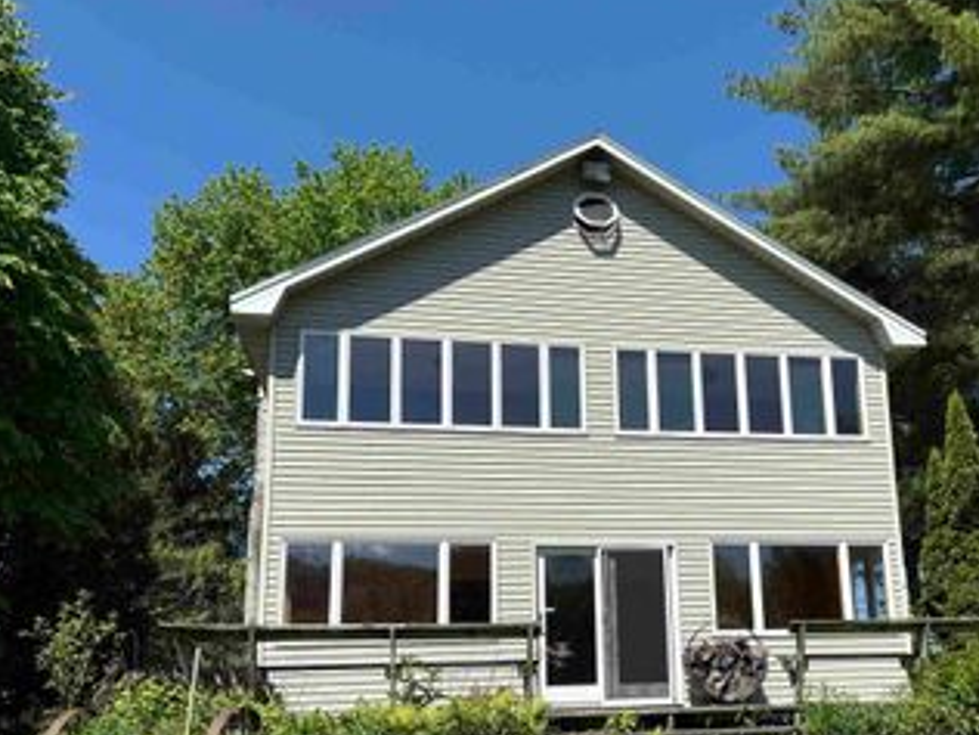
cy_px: 495
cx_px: 641
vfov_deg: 37.3
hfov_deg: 48.3
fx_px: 1075
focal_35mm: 38
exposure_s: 1/4405
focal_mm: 6.76
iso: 80
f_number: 1.78
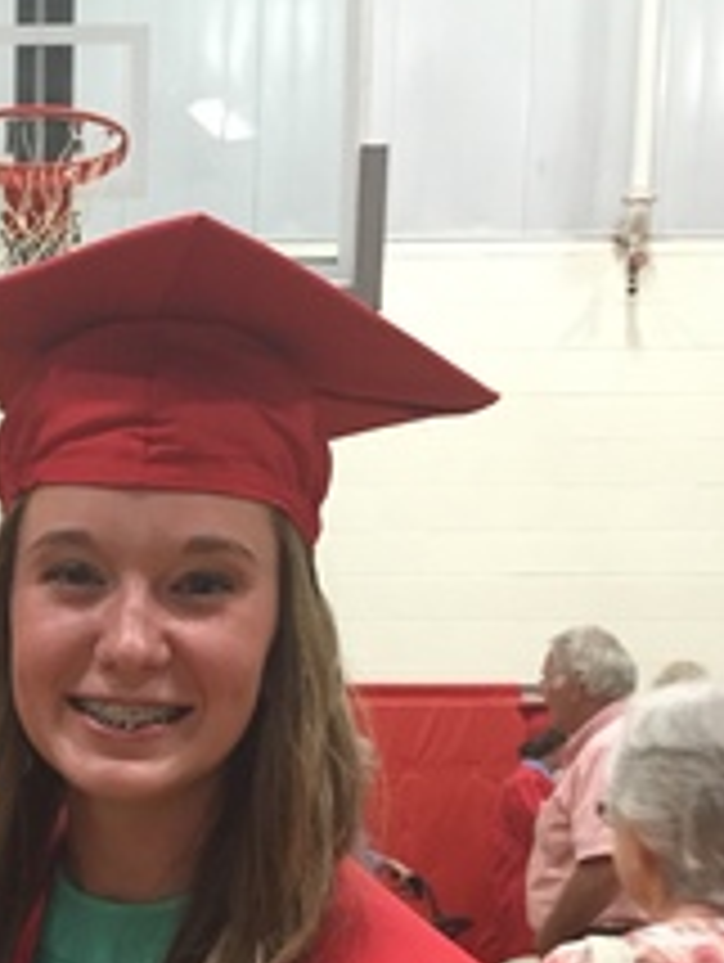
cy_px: 922
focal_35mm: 65
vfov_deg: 28.3
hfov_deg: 21.8
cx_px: -4
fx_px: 1809
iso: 200
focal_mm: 4.15
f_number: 2.2
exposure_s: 1/30
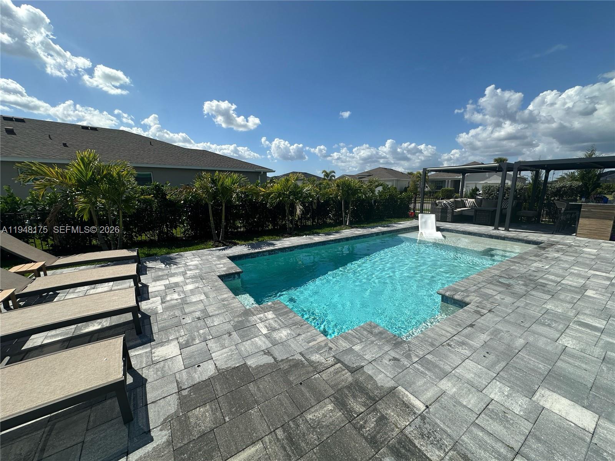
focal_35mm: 14
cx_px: 308
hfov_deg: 102.1
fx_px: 249
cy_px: 230
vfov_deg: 85.7
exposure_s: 1/3125
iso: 40
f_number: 2.2
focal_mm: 2.22
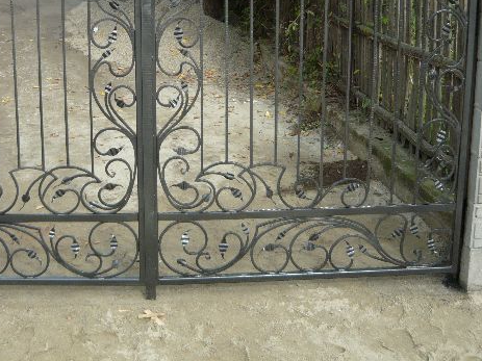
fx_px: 793
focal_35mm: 57
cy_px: 91
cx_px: 117
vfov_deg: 25.3
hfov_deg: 33.1
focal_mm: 5.5
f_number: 2.8
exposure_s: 1/640
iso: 100
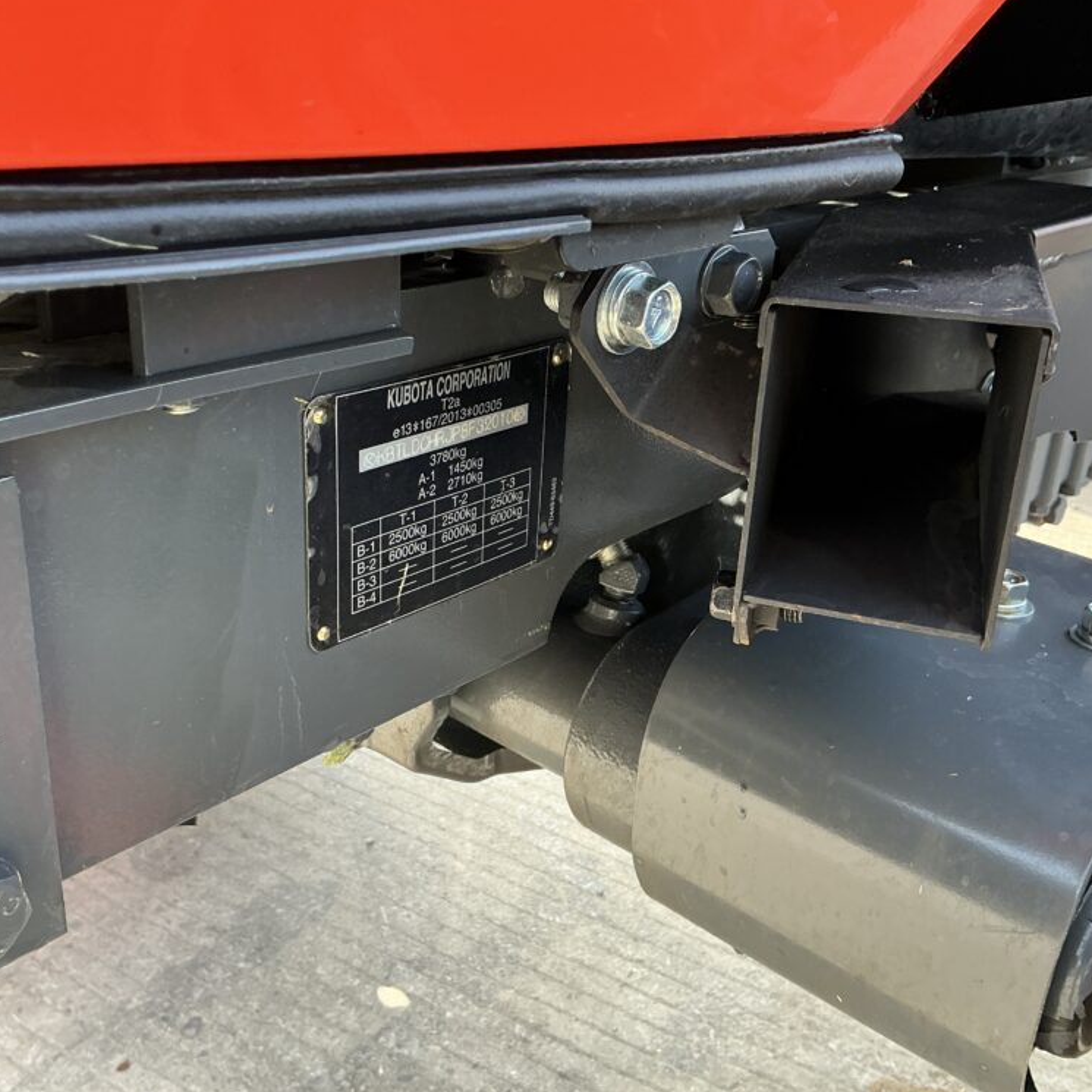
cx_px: 487
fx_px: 1213
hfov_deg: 48.4
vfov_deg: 48.5
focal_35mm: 34
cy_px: 545
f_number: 1.8
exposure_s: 1/122
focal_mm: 3
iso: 40
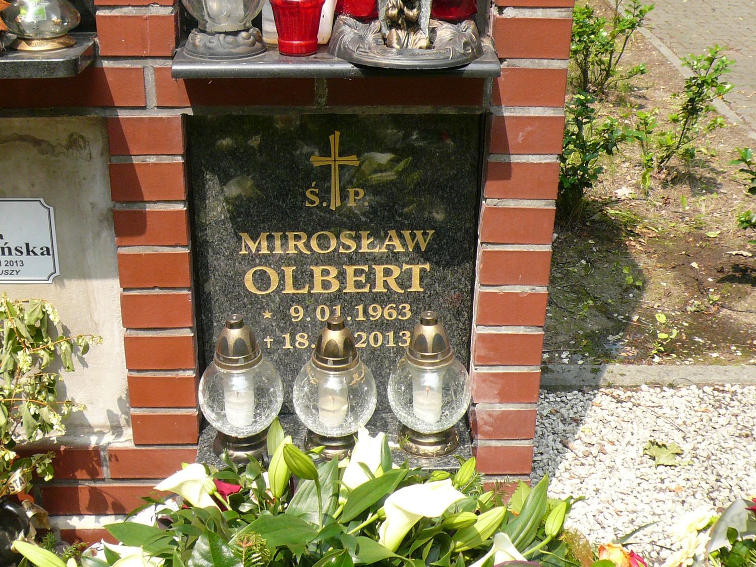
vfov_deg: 30.3
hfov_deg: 39.7
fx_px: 1048
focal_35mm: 48
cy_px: 284
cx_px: 378
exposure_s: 1/640
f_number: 2.9
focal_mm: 5.2
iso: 100
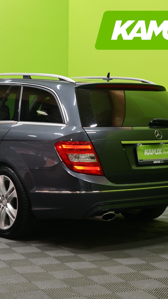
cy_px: 148
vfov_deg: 27.2
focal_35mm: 78
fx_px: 618
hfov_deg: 15.4
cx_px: 38
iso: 800
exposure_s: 1/20
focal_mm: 49
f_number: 5.6
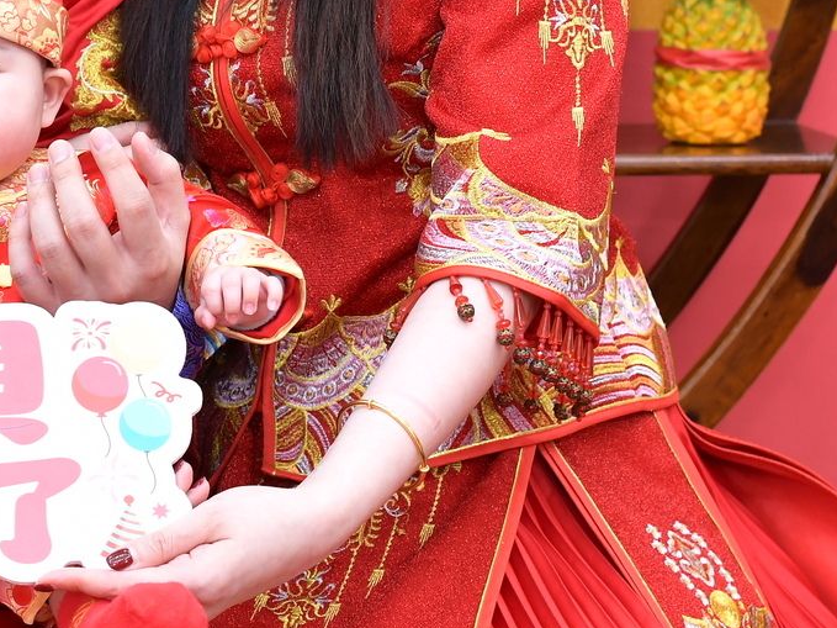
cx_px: 110
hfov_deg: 16.4
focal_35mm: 119
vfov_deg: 12.2
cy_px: -68
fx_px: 2877
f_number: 4.5
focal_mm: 35
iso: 800
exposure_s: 1/200
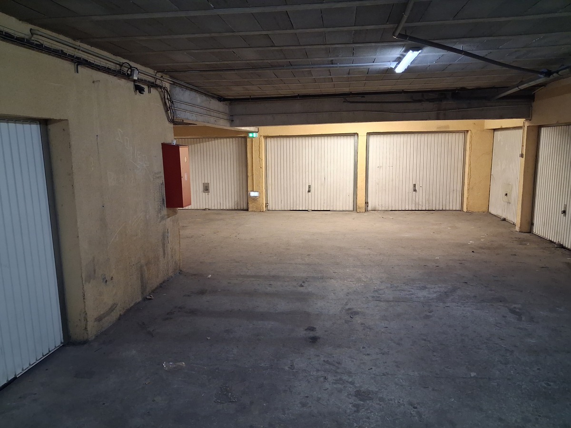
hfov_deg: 65.3
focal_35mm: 27
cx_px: 286
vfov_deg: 51.4
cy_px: 214
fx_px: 445
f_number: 1.8
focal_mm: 4
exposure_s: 1/50
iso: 500
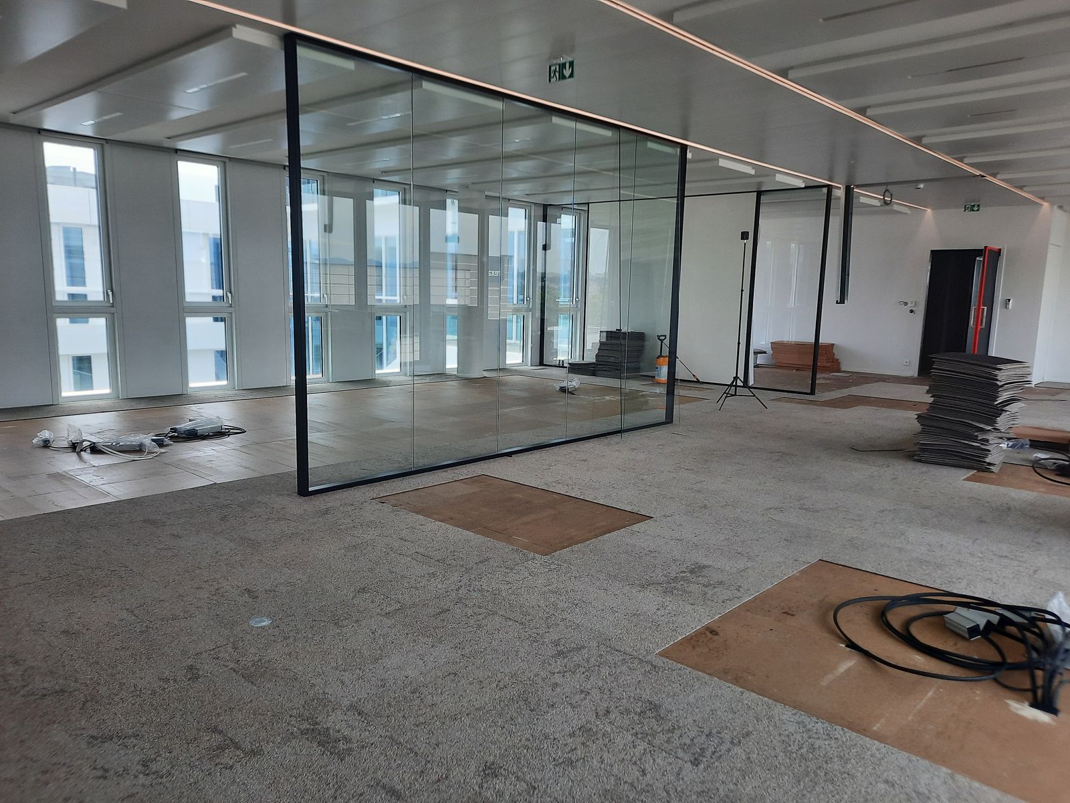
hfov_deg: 69.4
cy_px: 402
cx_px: 535
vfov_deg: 54.9
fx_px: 773
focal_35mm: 25
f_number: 2
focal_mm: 4.6
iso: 40
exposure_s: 1/100
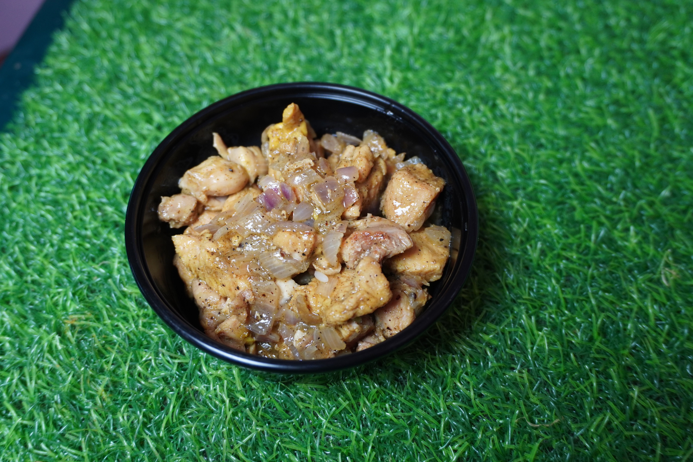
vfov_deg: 40.0
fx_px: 635
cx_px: 346
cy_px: 231
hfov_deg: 57.2
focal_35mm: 33
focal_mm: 22
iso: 400
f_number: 4
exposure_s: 1/160
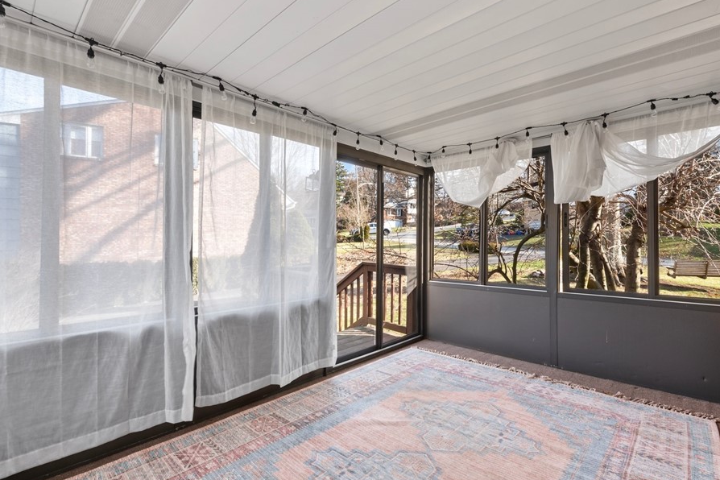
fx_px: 340
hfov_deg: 93.2
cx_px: 372
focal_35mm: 17
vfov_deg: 70.4
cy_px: 238
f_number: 11
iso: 50
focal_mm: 14
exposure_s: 1/2.5
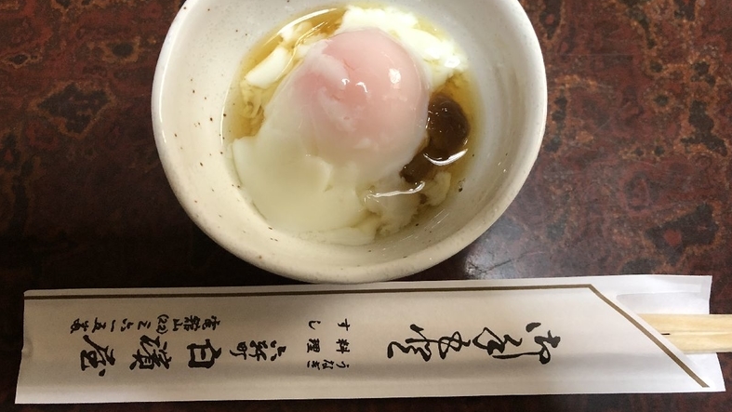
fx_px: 602
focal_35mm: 31
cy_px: 136
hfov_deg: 62.6
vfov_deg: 37.4
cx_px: 370
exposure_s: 1/17
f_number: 1.8
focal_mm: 4
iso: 80
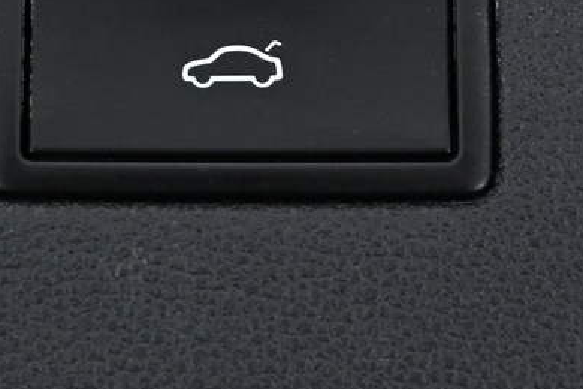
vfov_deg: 10.1
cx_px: 224
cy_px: -25
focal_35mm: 134
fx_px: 2171
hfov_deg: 15.3
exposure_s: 1/40
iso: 1000
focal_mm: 21.5
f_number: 4
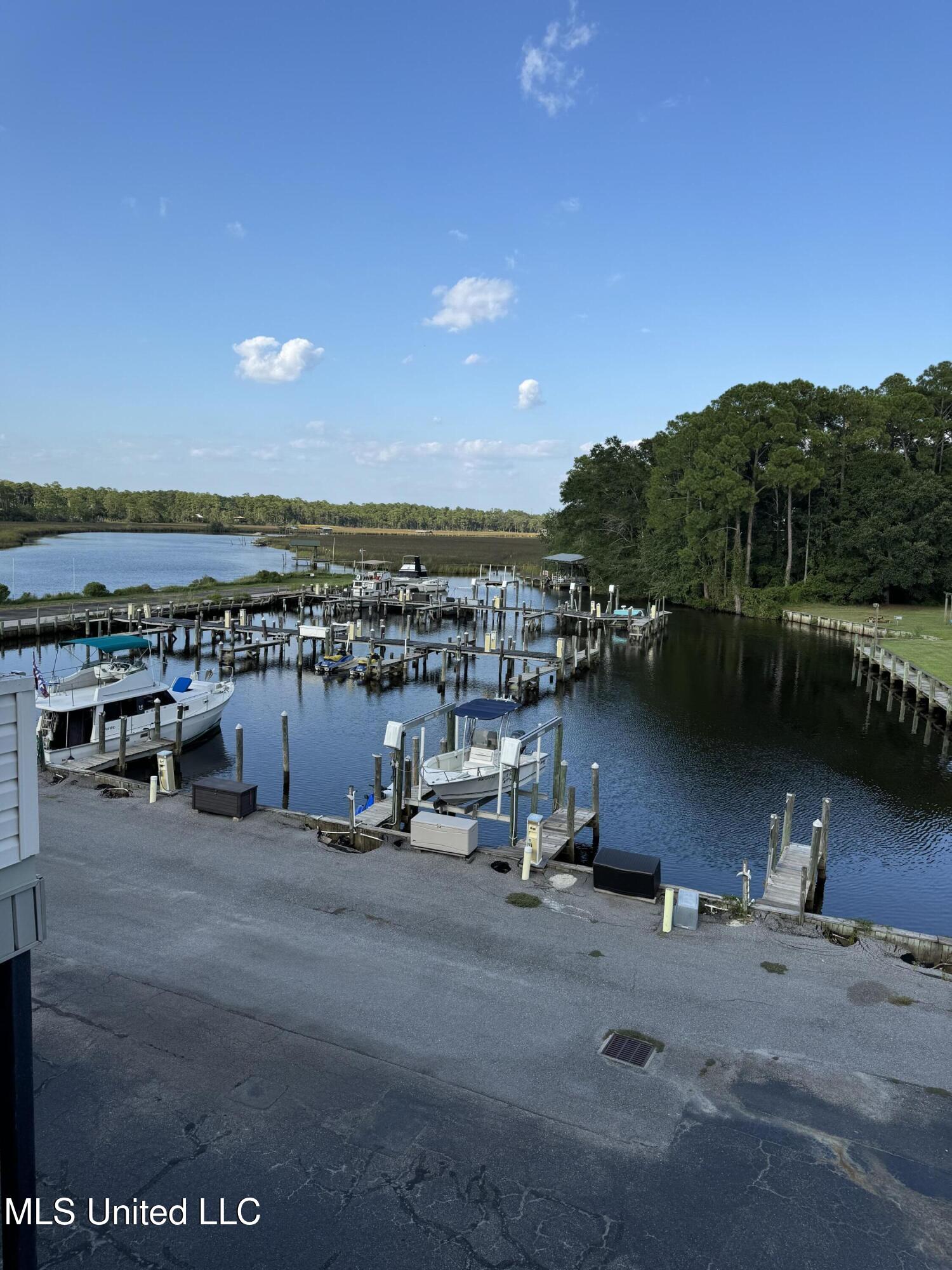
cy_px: 635
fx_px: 880
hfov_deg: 56.8
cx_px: 476
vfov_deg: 71.6
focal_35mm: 24
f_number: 1.78
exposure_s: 1/2604
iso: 80
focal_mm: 6.76
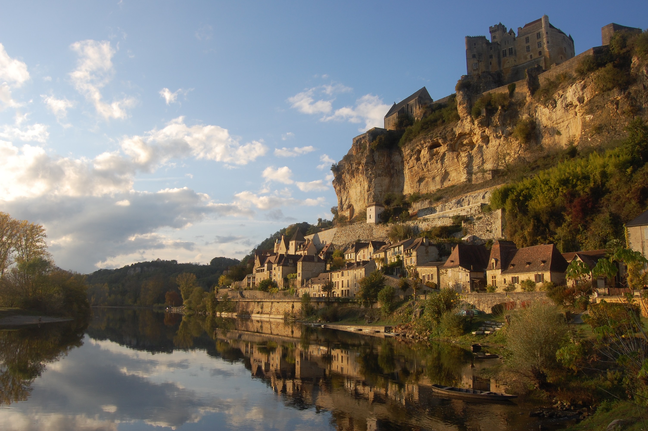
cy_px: 216
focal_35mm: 27
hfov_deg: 67.4
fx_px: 486
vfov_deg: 47.8
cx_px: 324
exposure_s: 1/250
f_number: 8
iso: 200
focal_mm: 18
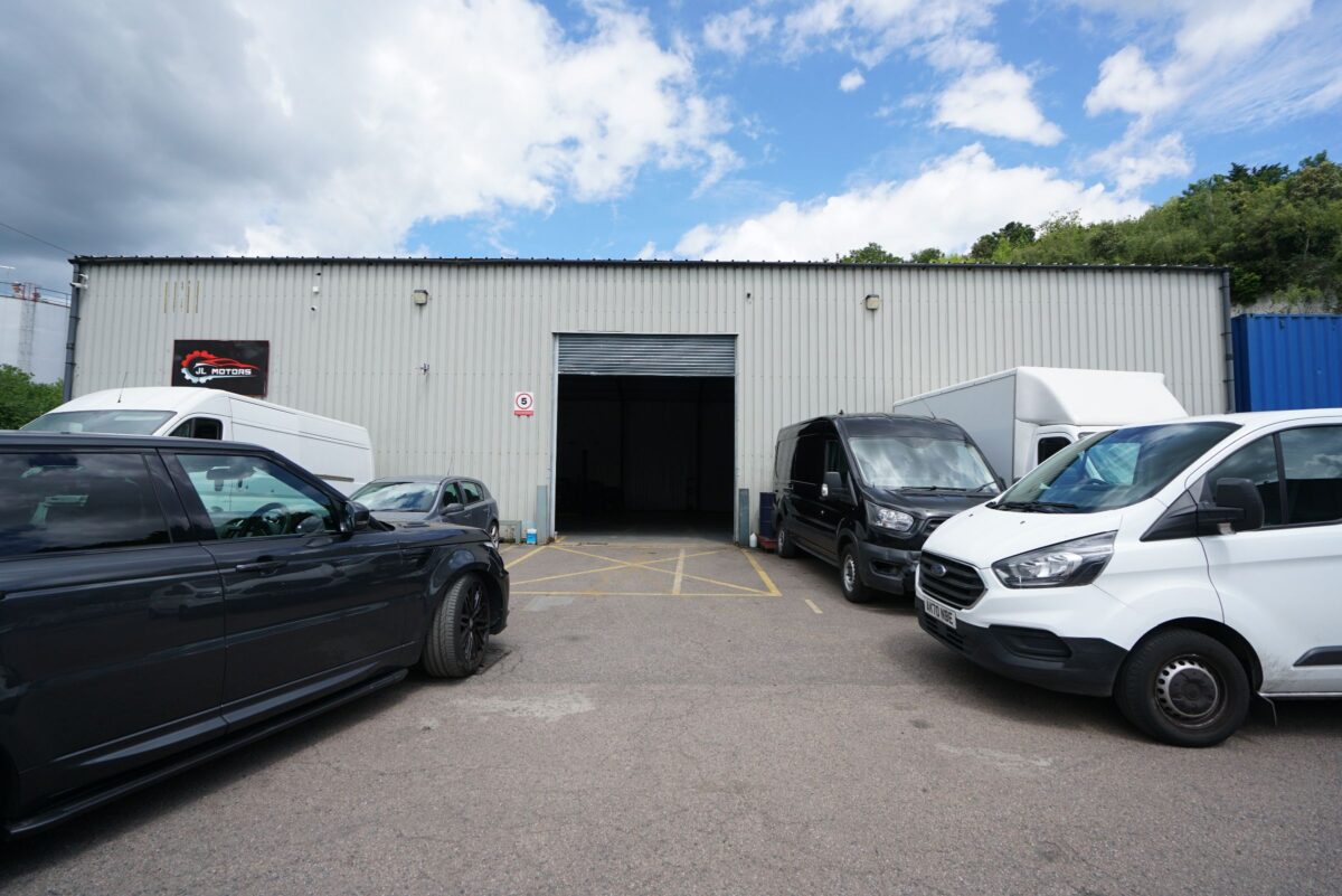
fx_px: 597
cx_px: 671
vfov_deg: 73.8
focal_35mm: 16
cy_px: 448
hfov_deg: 96.7
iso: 400
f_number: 4.5
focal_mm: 16
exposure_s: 1/2000
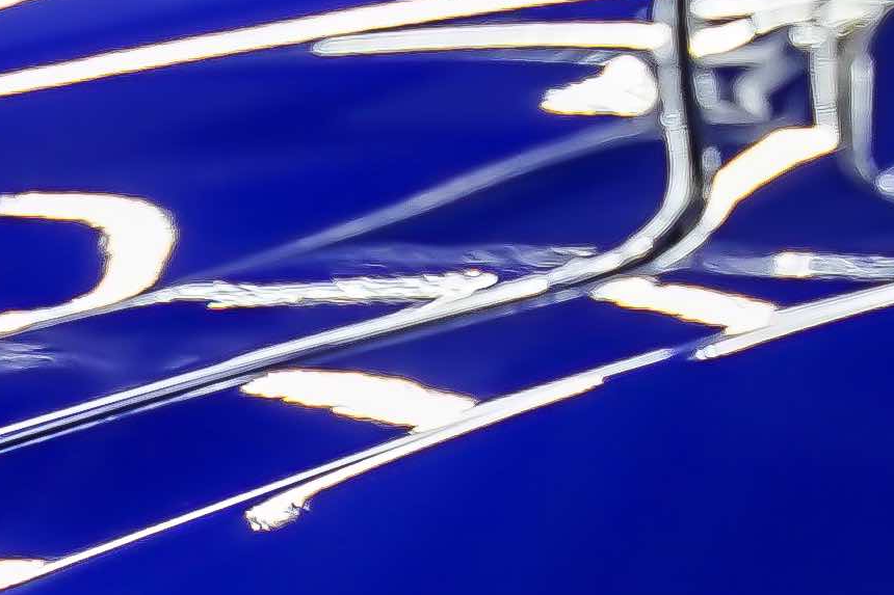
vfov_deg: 4.0
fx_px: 8491
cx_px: -103
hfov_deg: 6.0
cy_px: 956
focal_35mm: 342
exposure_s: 1/40
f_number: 2.8
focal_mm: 49
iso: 640
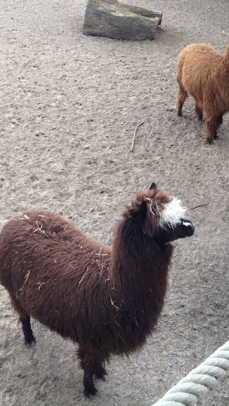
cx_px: 138
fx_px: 550
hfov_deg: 23.5
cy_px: 203
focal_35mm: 51
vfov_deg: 40.6
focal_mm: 4.28
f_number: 2.4
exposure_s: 1/120
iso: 64
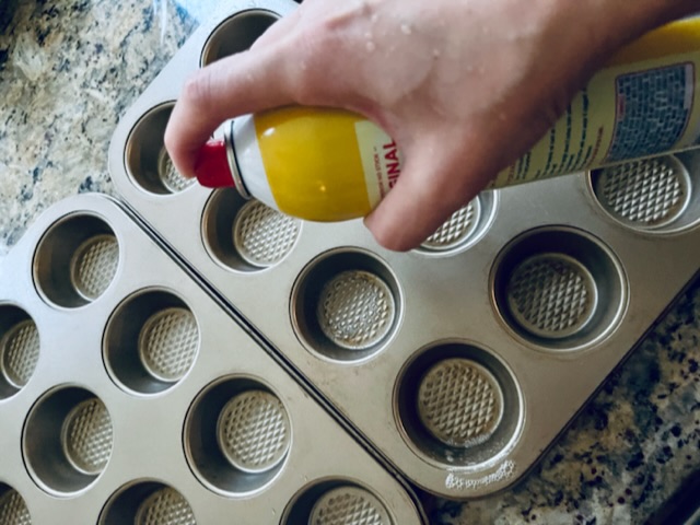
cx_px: 350
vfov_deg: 53.1
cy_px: 262
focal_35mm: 26
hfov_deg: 67.3
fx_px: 526
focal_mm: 5.1
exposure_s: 1/30
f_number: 1.6
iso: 800
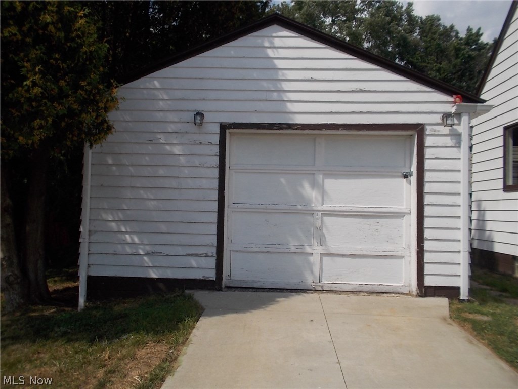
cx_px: 259
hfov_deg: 61.7
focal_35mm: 29
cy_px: 194
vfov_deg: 48.2
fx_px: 434
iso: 80
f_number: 9.3
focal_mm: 4.1
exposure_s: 1/250
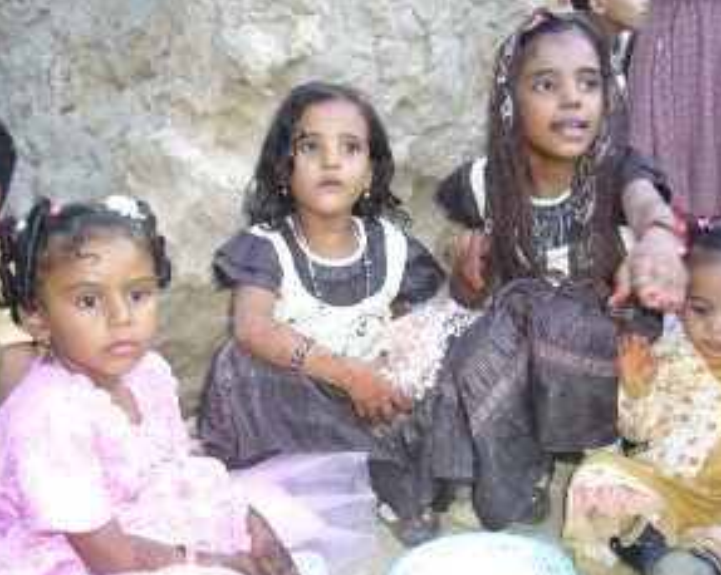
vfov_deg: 33.3
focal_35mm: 45
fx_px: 959
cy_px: 350
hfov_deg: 41.1
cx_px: 324
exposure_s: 1/50
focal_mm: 5.8
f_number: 2.8
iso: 100
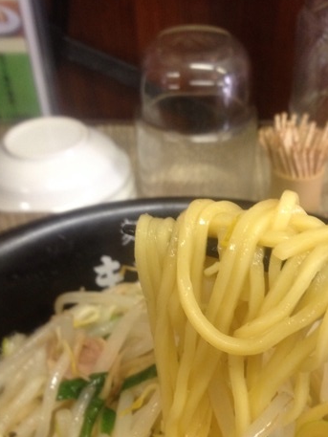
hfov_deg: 29.5
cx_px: 217
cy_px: 286
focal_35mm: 49
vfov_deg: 38.5
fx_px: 619
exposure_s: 1/20
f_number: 2.4
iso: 125
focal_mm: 4.28
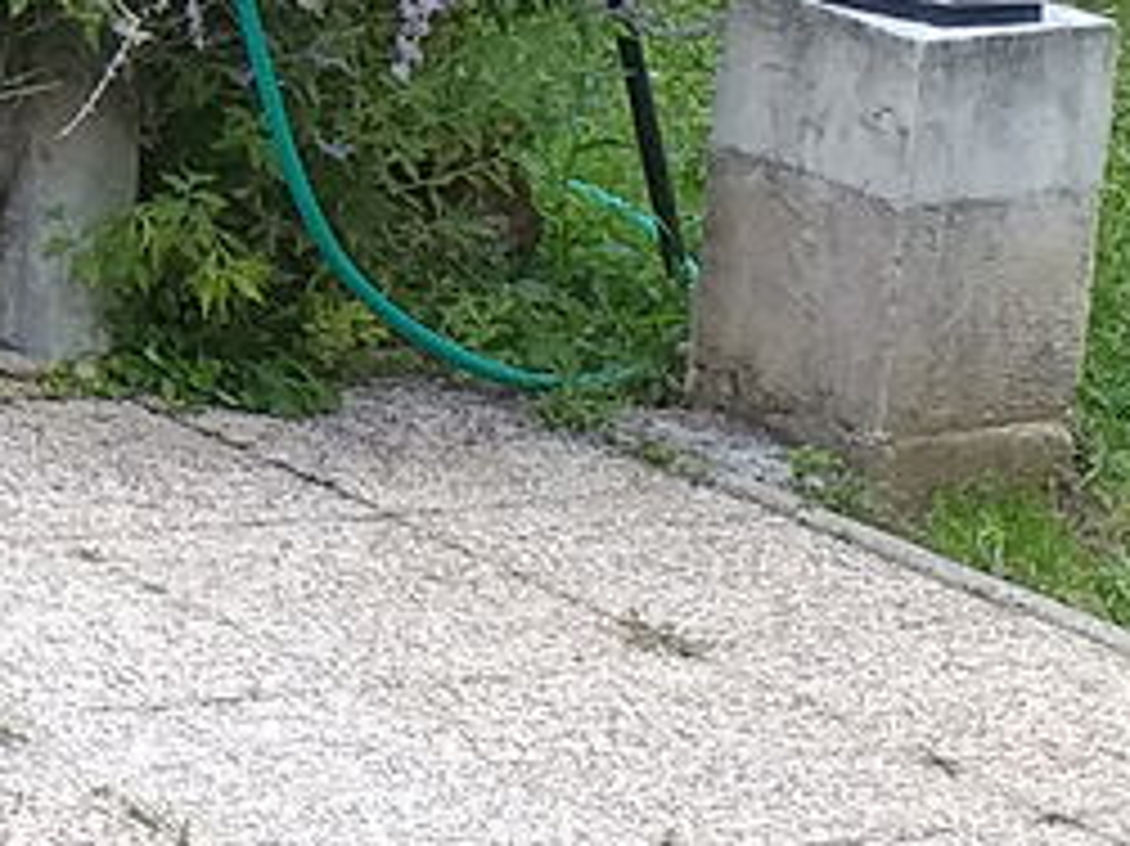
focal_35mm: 166
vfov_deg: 8.6
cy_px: -612
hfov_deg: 10.5
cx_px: -1445
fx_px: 5416
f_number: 1.9
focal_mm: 3.6
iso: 40
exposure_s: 1/332
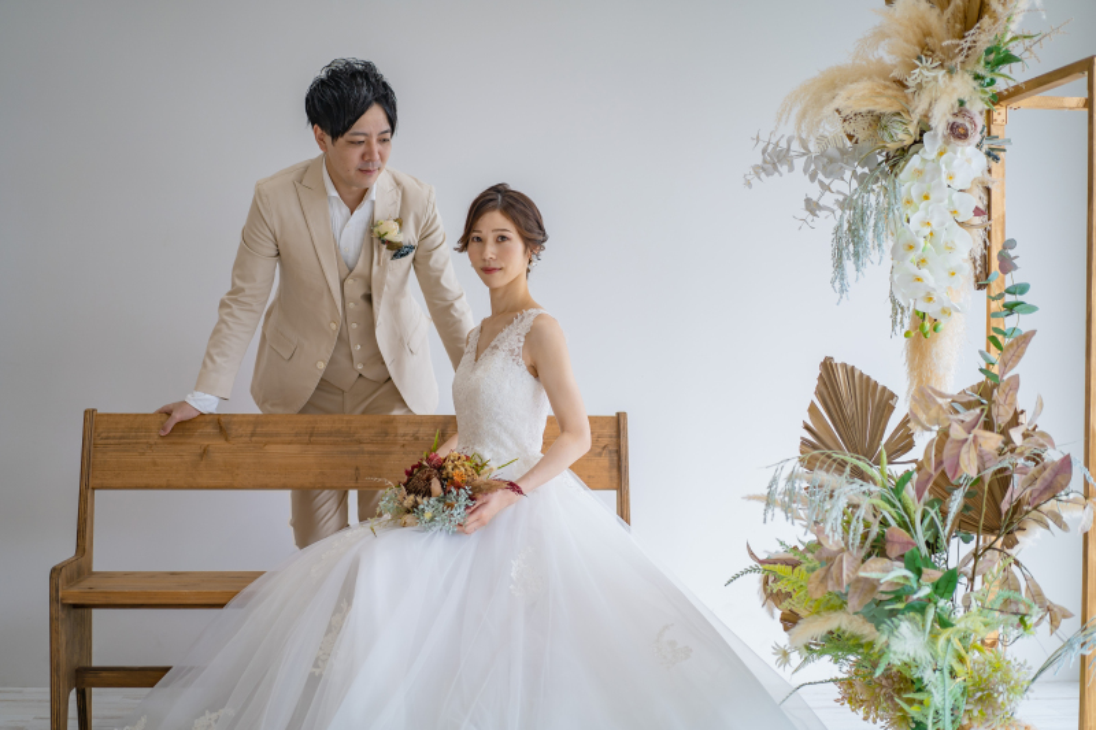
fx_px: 1674
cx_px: 548
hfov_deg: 36.3
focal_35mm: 55
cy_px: 365
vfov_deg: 24.6
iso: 320
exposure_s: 1/250
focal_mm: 55
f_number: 2.2
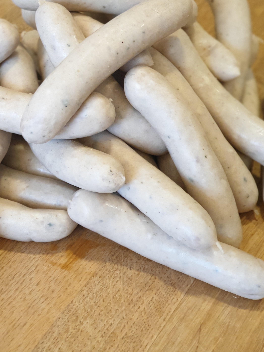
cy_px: 122
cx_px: 92
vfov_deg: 25.9
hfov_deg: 19.6
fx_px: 763
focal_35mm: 75
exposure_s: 1/33
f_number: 2.4
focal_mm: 6
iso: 160
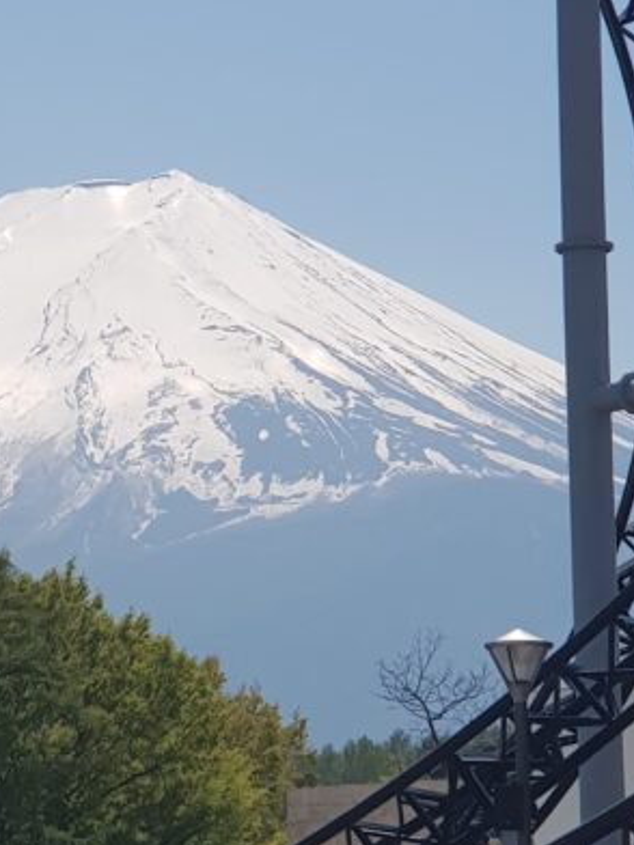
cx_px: 24
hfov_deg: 10.8
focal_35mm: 136
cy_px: 323
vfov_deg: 14.5
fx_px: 3321
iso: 25
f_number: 2.4
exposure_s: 1/1368
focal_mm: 6
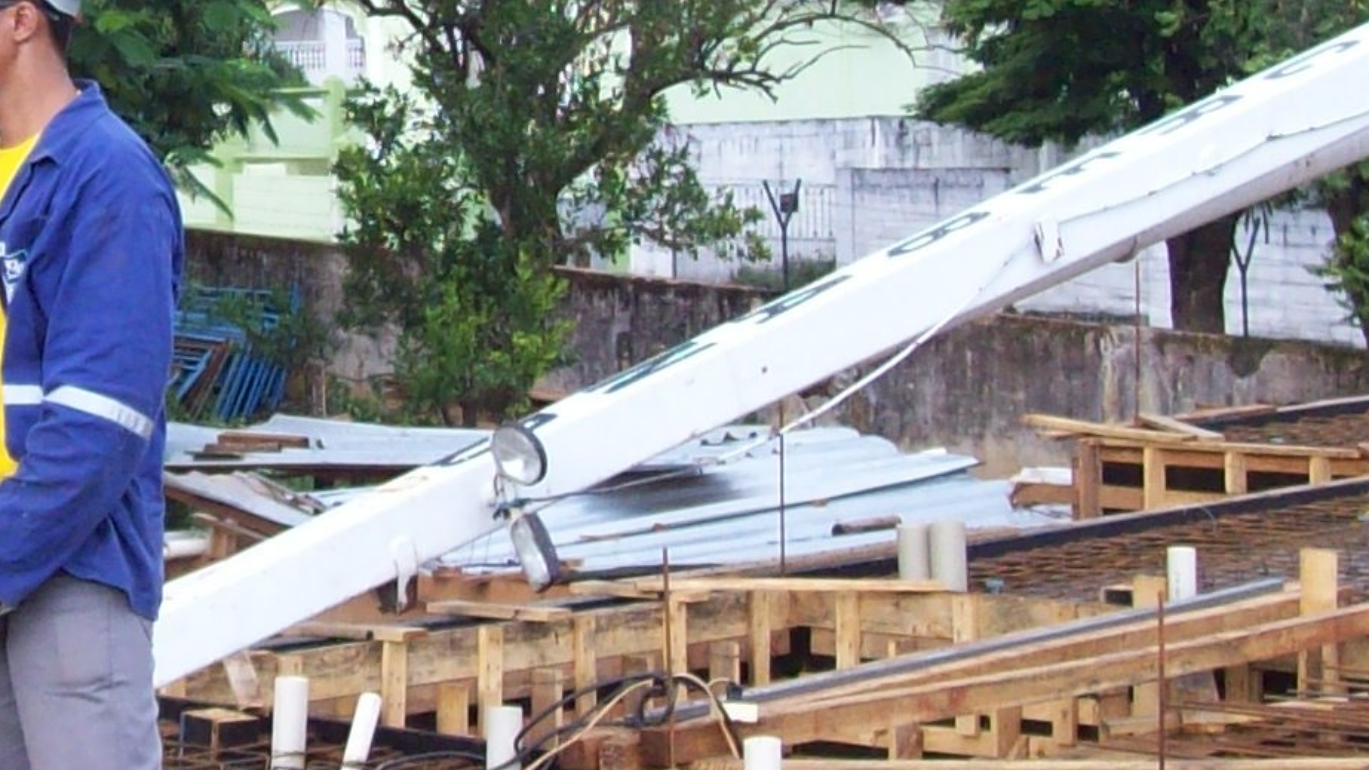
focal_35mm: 121
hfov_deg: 17.3
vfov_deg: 10.0
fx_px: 4392
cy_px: 205
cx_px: -9
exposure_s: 1/272
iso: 80
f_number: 2.7
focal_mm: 6
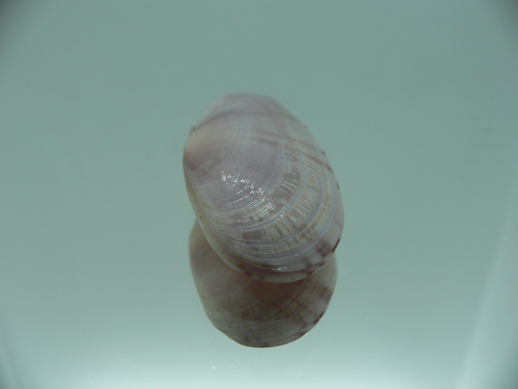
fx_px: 524
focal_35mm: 35
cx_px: 259
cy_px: 194
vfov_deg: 40.7
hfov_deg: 52.6
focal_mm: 4.6
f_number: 2.8
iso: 80
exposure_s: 1/80
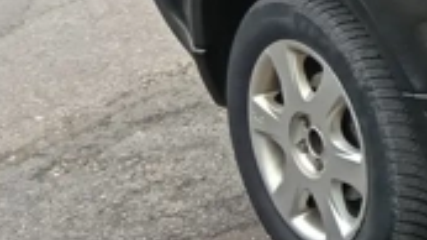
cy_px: -166
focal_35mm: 170
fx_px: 1923
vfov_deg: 7.0
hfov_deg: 10.2
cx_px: 1180
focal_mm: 3.98
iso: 50
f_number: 1.8
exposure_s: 1/173
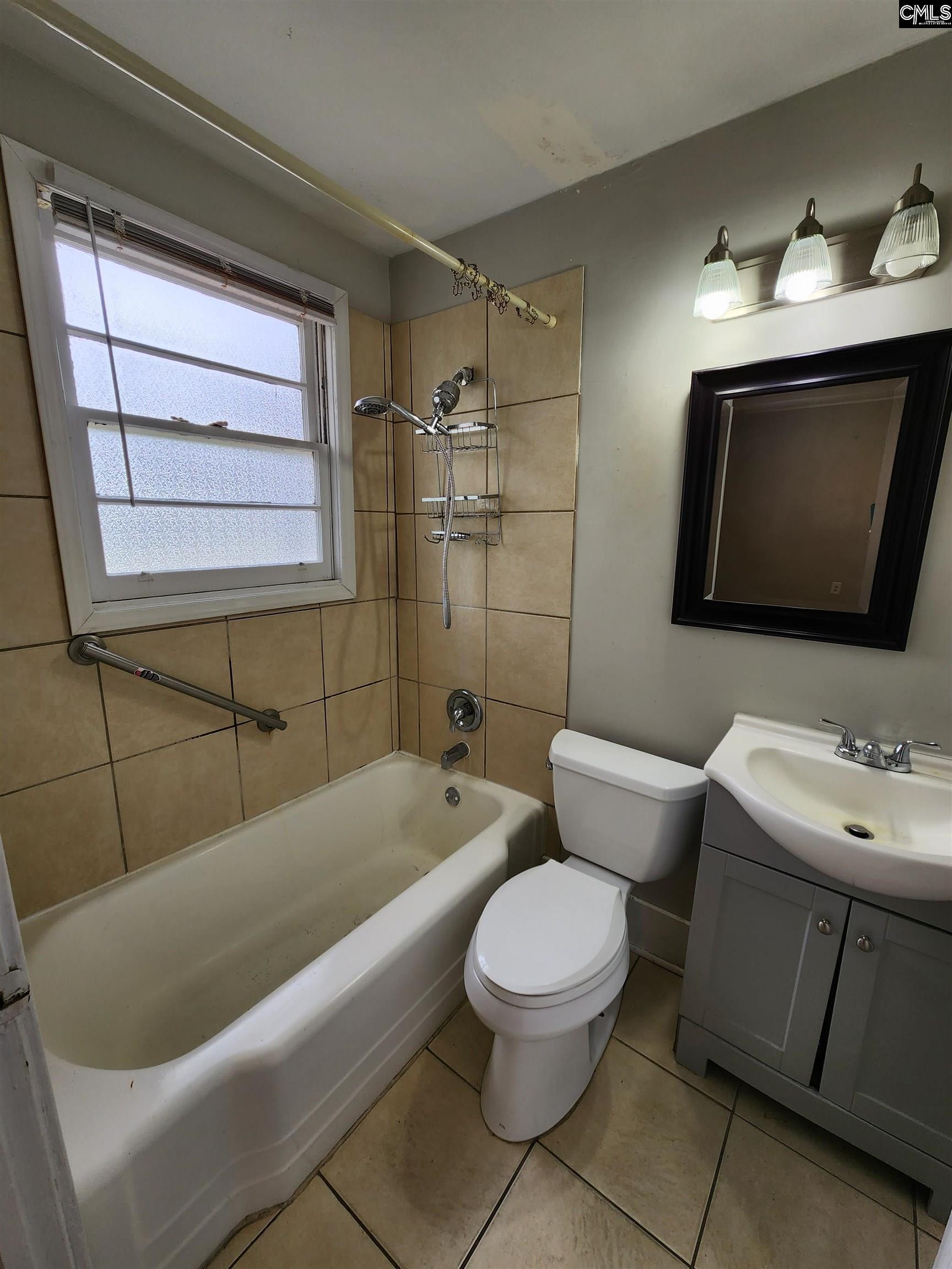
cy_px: 634
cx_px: 476
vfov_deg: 106.2
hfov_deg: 89.9
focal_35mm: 13
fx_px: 477
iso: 80
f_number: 2.2
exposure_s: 1/120
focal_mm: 2.2
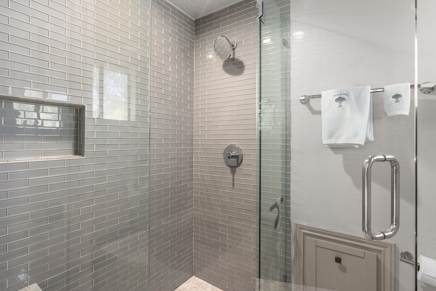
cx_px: 218
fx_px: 206
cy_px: 146
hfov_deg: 93.3
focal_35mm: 17
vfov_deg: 70.4
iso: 320
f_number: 7.1
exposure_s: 1/4
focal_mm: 17
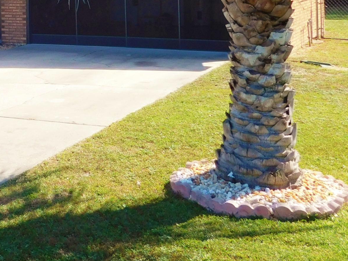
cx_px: -78
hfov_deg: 23.3
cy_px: -61
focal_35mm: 76
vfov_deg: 18.3
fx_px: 764
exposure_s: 1/800
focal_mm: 5.3
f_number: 3.2
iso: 125
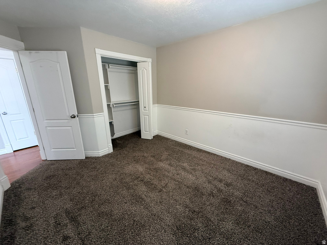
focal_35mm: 14
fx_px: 132
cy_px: 122
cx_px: 164
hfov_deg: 102.1
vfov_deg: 85.7
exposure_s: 1/120
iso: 400
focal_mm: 2.22
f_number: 2.2
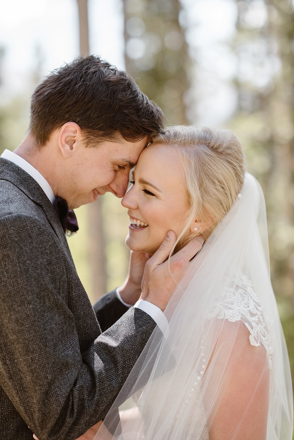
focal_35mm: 85
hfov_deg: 16.1
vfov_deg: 23.9
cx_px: 147
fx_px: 1040
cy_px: 220
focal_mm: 85
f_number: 2.5
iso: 200
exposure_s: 1/1000
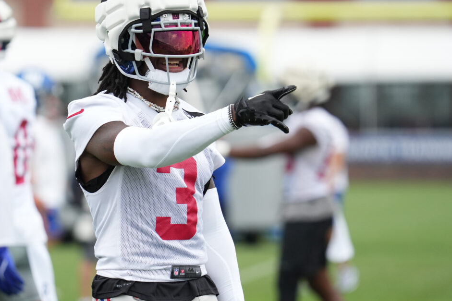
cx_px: 196
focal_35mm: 524
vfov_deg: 2.6
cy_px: 149
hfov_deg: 3.9
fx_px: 6578
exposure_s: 1/2000
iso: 1600
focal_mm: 404
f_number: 6.3
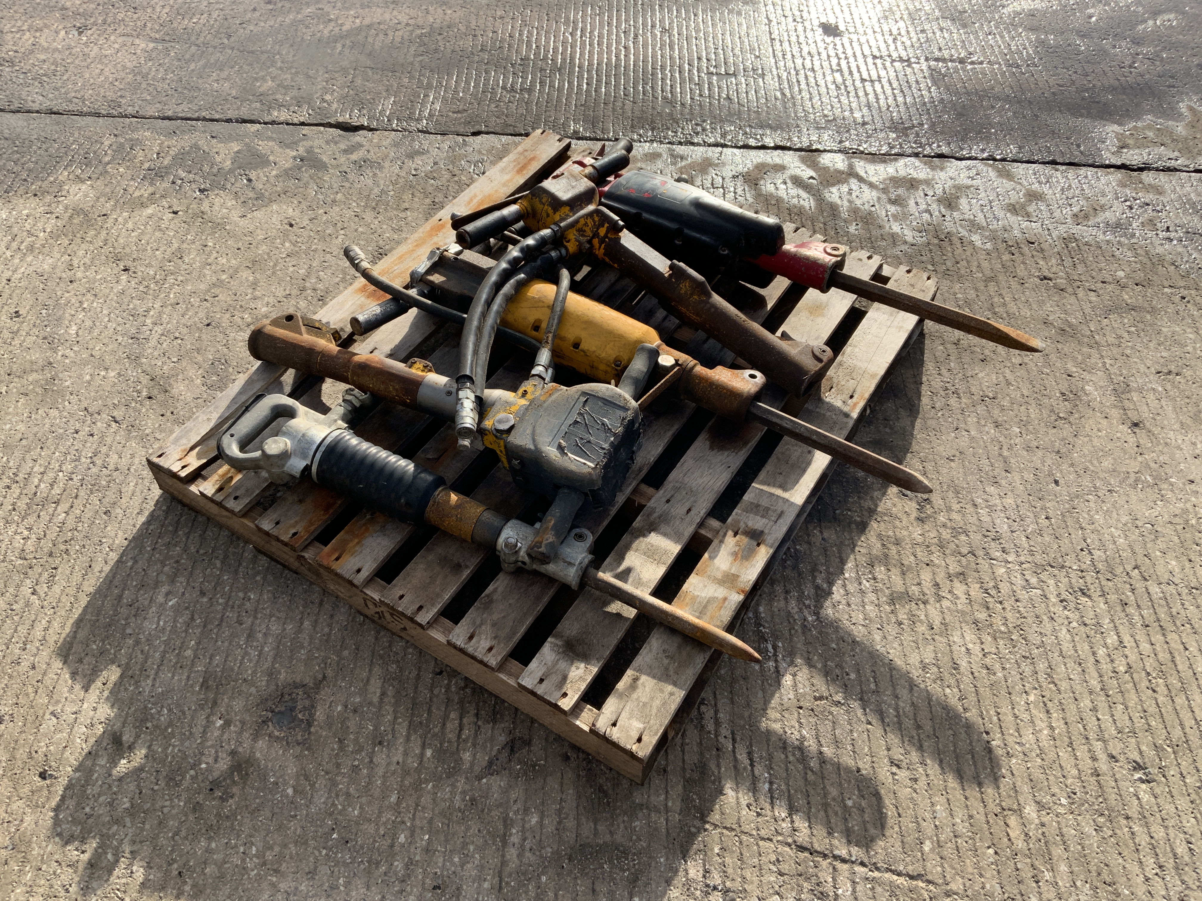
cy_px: 450
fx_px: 1007
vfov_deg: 48.2
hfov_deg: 61.7
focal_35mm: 29
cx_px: 601
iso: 16
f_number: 1.8
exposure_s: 1/1121
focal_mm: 3
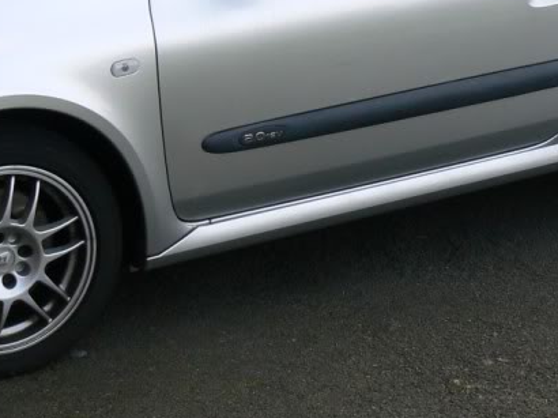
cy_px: 22
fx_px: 1450
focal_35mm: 90
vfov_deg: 16.1
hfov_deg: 21.8
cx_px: 242
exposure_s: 1/100
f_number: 4.5
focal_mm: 6
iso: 80
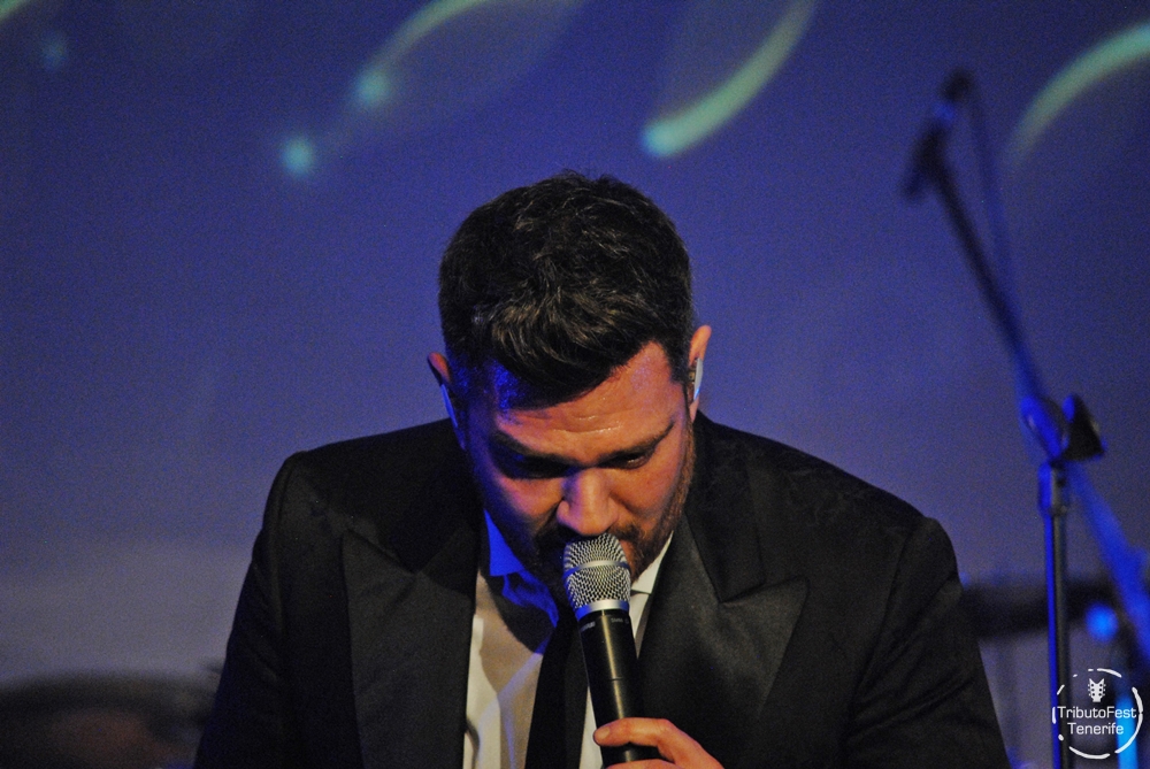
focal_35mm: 450
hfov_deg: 4.6
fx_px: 14389
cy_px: 384
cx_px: 575
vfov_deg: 3.1
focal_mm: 300
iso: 1600
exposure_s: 1/40
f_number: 5.6
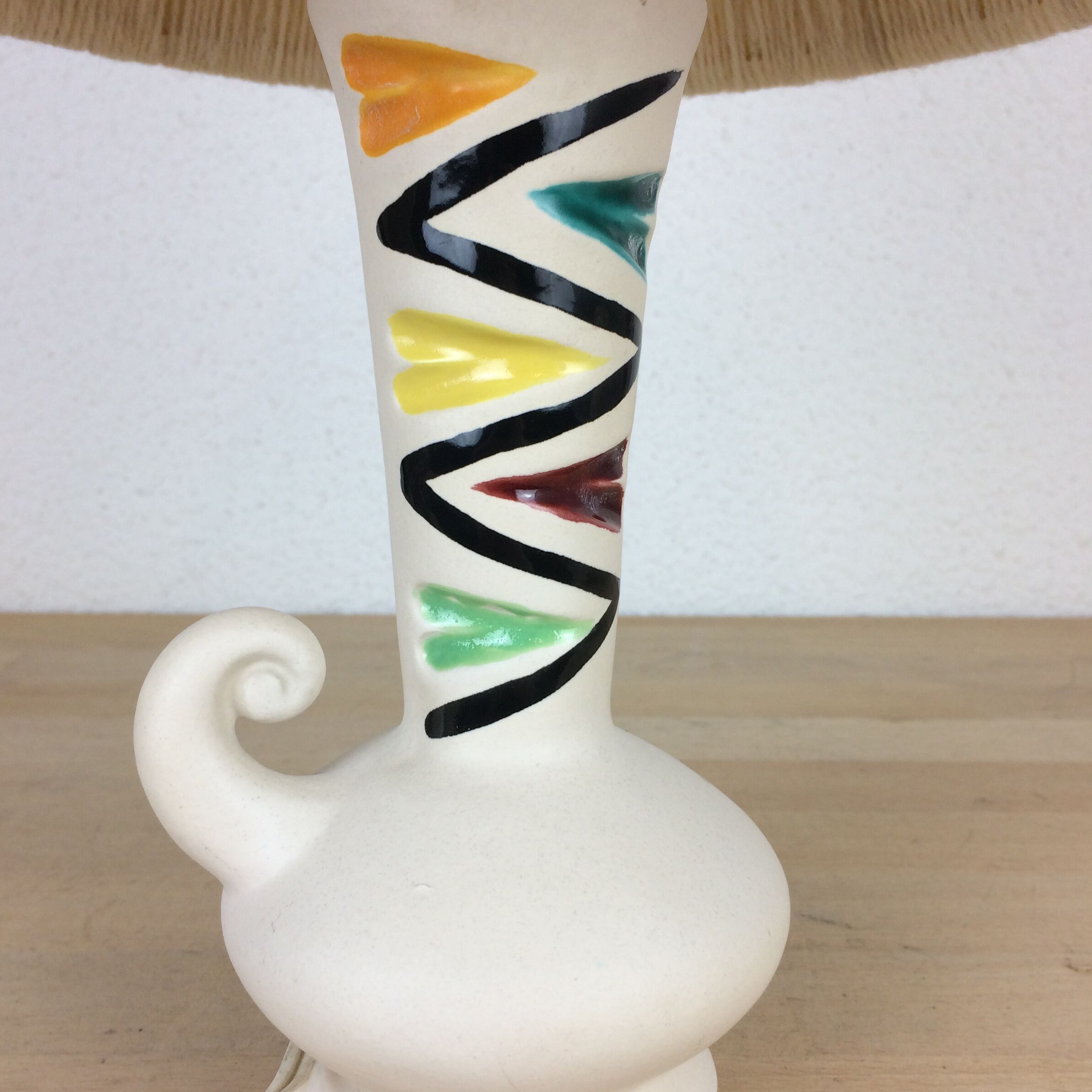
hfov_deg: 47.2
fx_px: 1249
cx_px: 549
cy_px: 590
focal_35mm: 35
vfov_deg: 47.2
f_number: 2.2
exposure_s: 1/100
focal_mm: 4.15
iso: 50
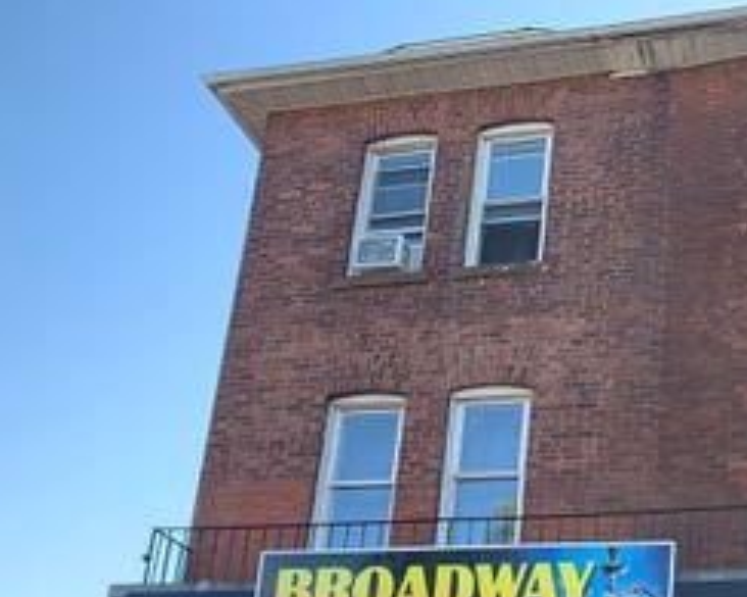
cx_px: 640
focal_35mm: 52
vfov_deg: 27.8
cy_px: 565
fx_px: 1149
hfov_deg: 34.4
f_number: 1.8
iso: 25
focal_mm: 4.25
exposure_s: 1/298
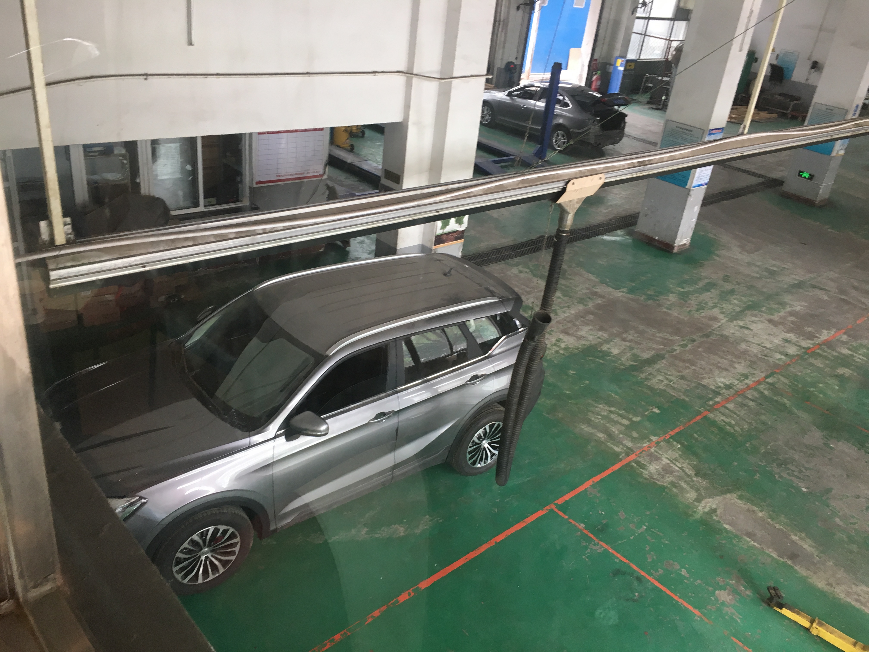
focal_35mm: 29
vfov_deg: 48.2
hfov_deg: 61.7
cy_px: 326
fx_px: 728
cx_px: 434
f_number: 2.2
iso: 64
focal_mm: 4.15
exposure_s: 1/33
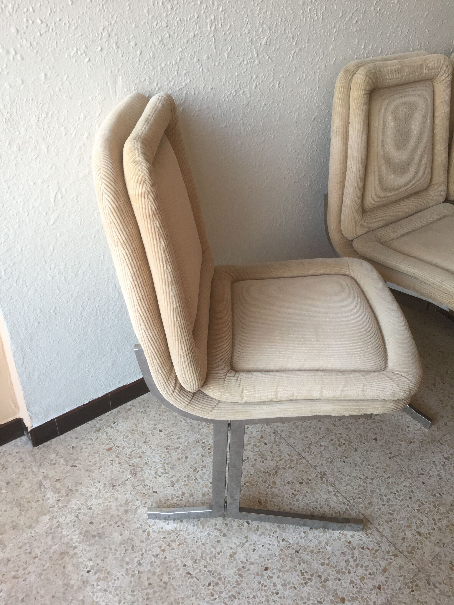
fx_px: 507
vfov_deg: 61.7
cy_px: 302
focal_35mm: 29
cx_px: 227
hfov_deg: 48.2
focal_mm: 4.15
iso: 100
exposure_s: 1/33
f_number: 2.2
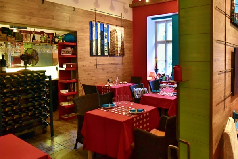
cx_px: 172
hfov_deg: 64.2
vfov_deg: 47.7
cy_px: 64
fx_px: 179
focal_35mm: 27
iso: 5600
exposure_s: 1/100
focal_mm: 18
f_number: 4
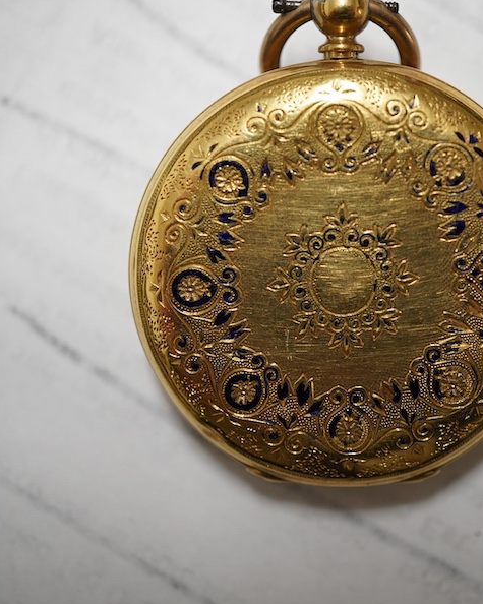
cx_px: 317
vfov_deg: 29.6
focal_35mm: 64
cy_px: 303
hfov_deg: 23.7
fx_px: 1144
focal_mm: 30
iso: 1000
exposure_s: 1/125
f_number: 5
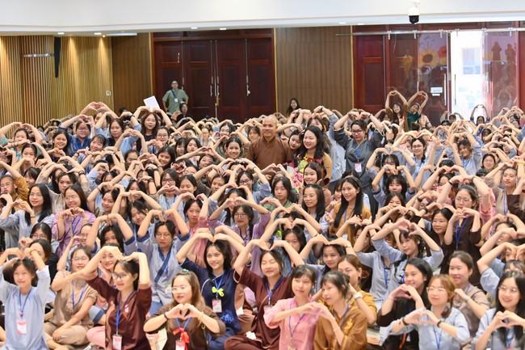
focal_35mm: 70
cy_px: 175
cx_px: 262
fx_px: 1021
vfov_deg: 19.4
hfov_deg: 28.9
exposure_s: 1/100
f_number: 3.5
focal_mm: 70
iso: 1250
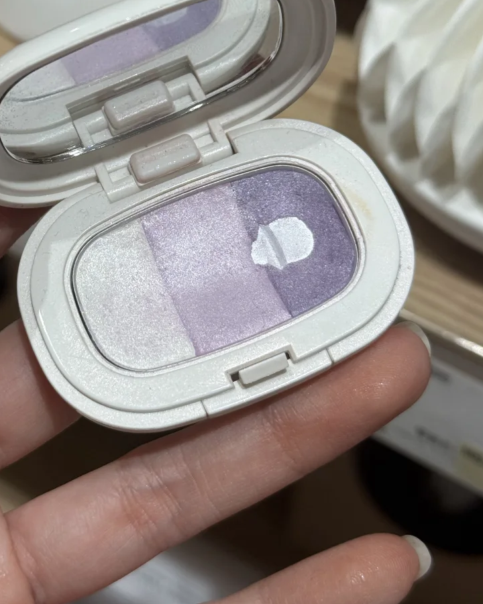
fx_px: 1340
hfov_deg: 20.3
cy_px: 159
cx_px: 136
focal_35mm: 75
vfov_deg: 25.1
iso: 64
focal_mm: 6.76
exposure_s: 1/279
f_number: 1.78
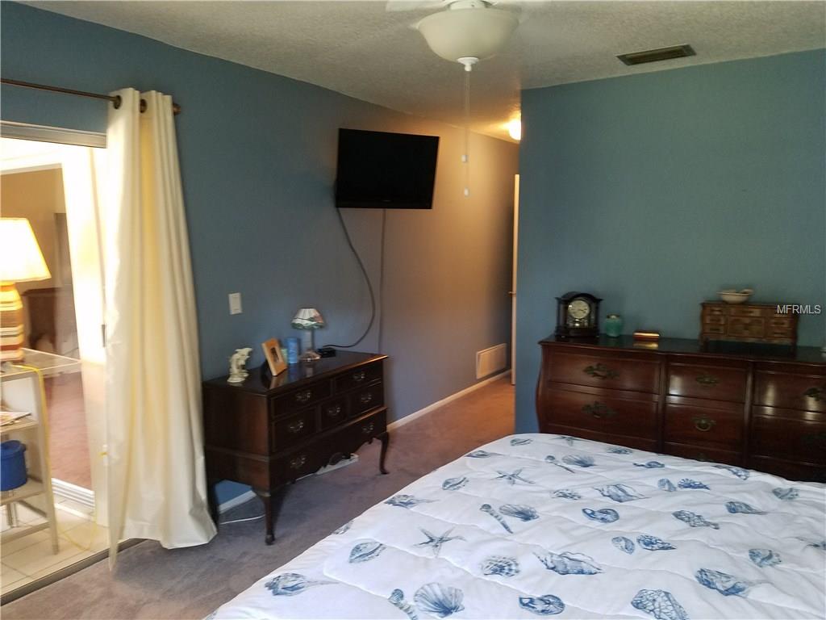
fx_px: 620
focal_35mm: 26
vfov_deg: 53.1
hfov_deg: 67.3
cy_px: 310
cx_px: 413
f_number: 1.7
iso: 250
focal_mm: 4.2
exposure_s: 1/20
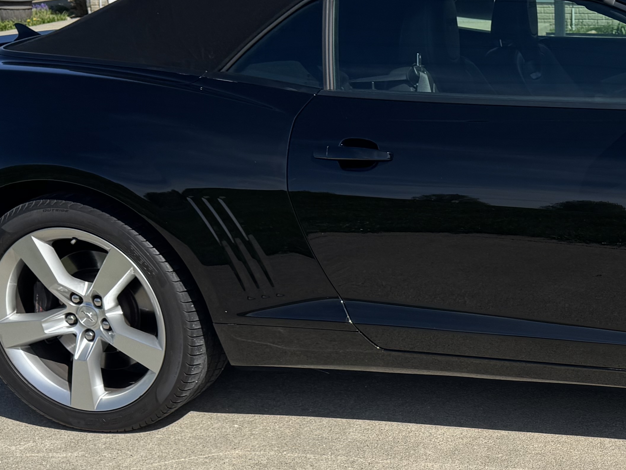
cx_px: 662
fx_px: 1176
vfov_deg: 22.6
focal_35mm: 65
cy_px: 283
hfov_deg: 27.6
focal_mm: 6.76
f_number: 1.78
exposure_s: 1/4608
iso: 80
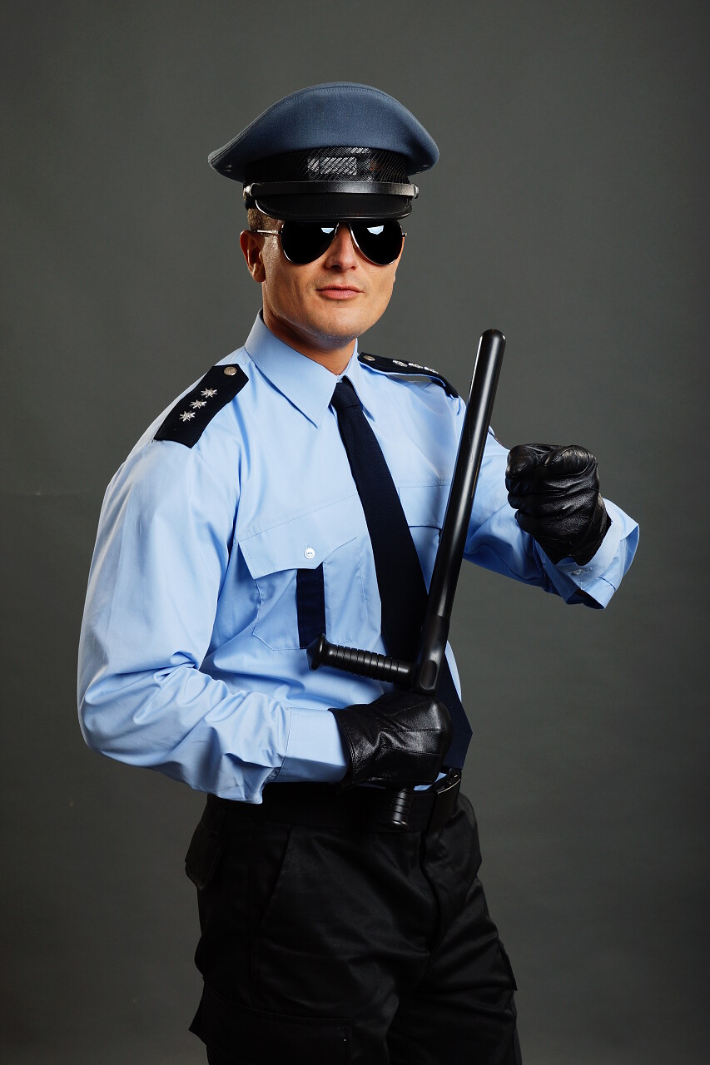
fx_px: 2219
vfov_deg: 27.0
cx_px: 355
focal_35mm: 75
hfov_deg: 18.2
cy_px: 532
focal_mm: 50
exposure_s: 1/160
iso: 100
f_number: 7.1
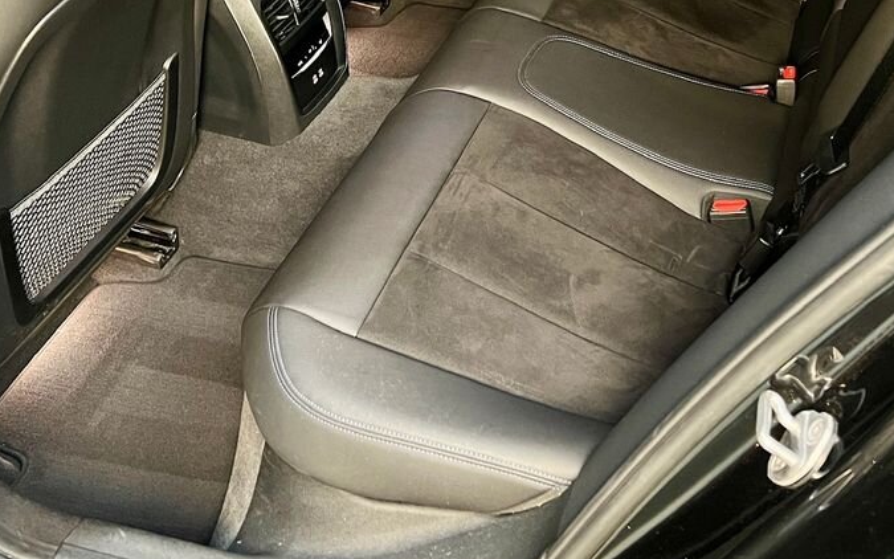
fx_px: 1194
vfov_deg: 25.3
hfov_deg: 40.9
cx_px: 534
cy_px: 23
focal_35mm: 49
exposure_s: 1/35
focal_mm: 5.7
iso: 640
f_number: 1.5
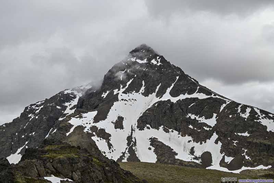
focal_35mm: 32
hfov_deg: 58.7
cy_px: 92
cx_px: 137
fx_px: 244
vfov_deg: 41.1
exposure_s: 1/2500
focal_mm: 32
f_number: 4.5
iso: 100
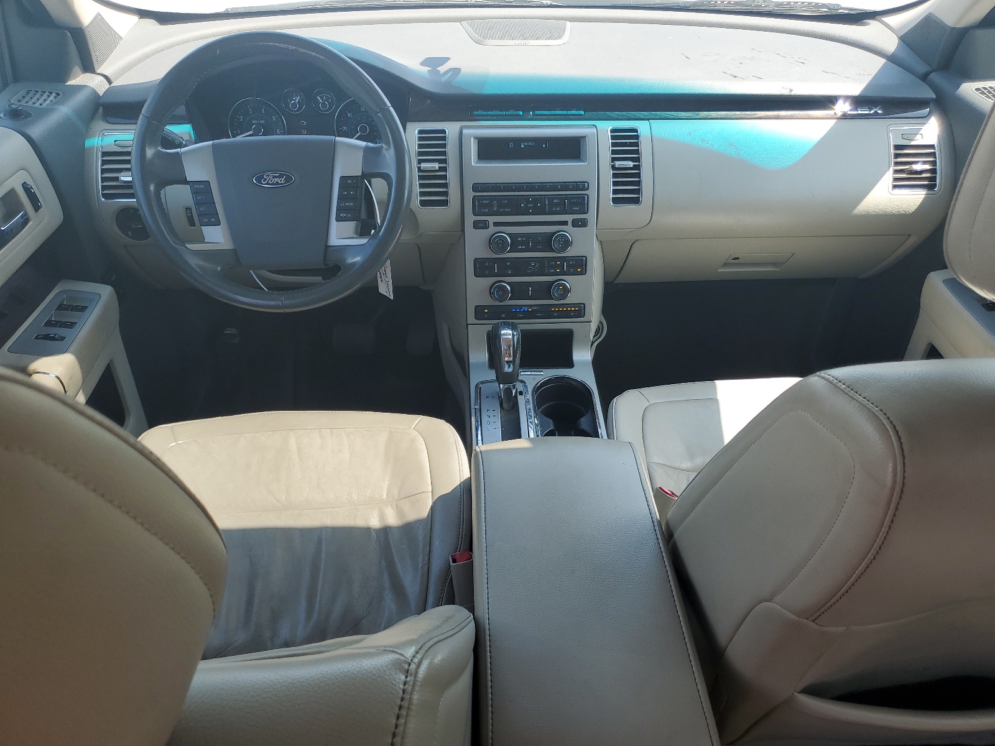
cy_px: 373
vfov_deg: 53.1
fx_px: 747
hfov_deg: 67.3
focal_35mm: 26
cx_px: 498
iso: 50
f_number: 1.5
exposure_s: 1/417
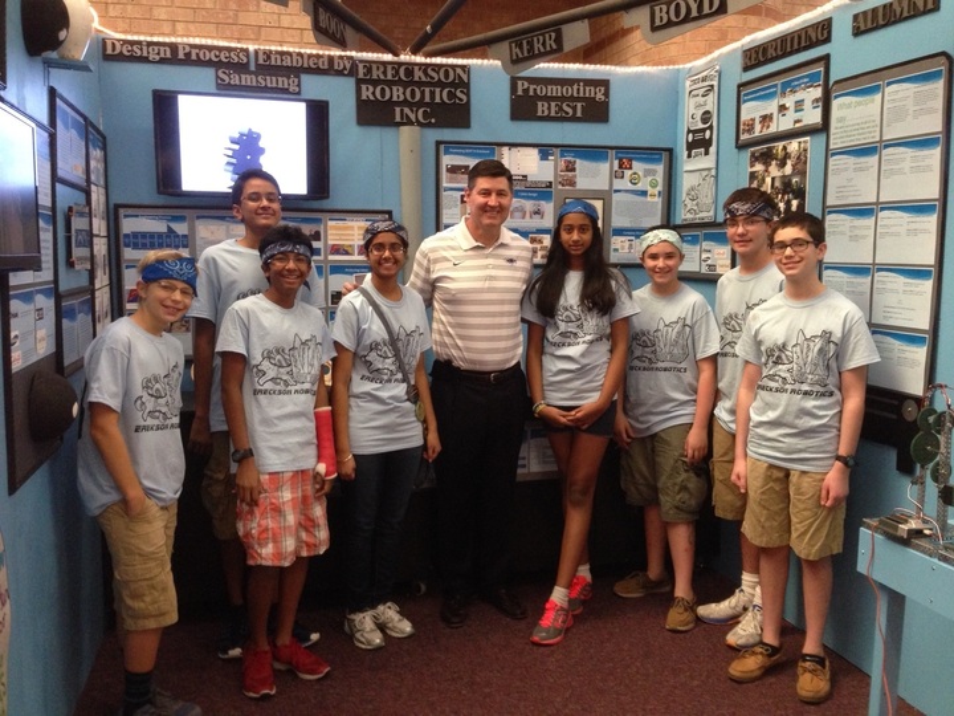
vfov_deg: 42.9
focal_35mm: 33
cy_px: 358
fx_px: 909
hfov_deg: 55.4
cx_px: 477
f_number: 2.4
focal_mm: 4.12
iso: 320
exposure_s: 1/20
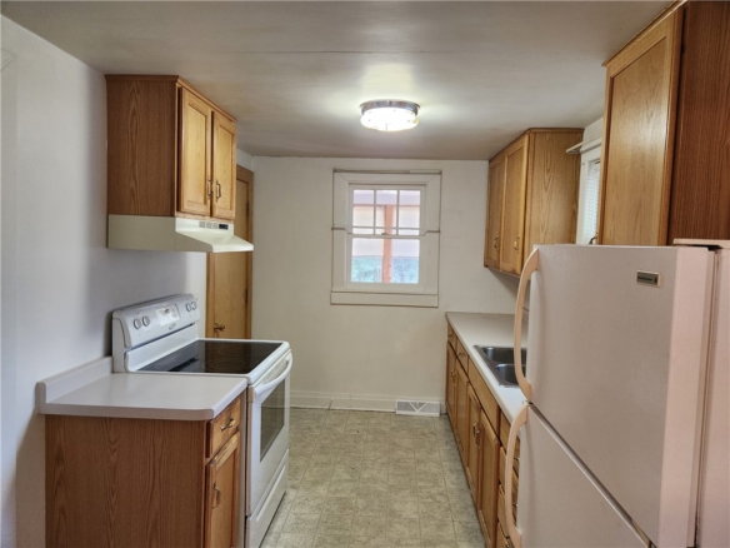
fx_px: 485
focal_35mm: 23
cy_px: 274
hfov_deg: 73.9
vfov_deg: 58.9
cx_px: 365
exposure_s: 1/120
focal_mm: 5.4
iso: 320
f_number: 1.8
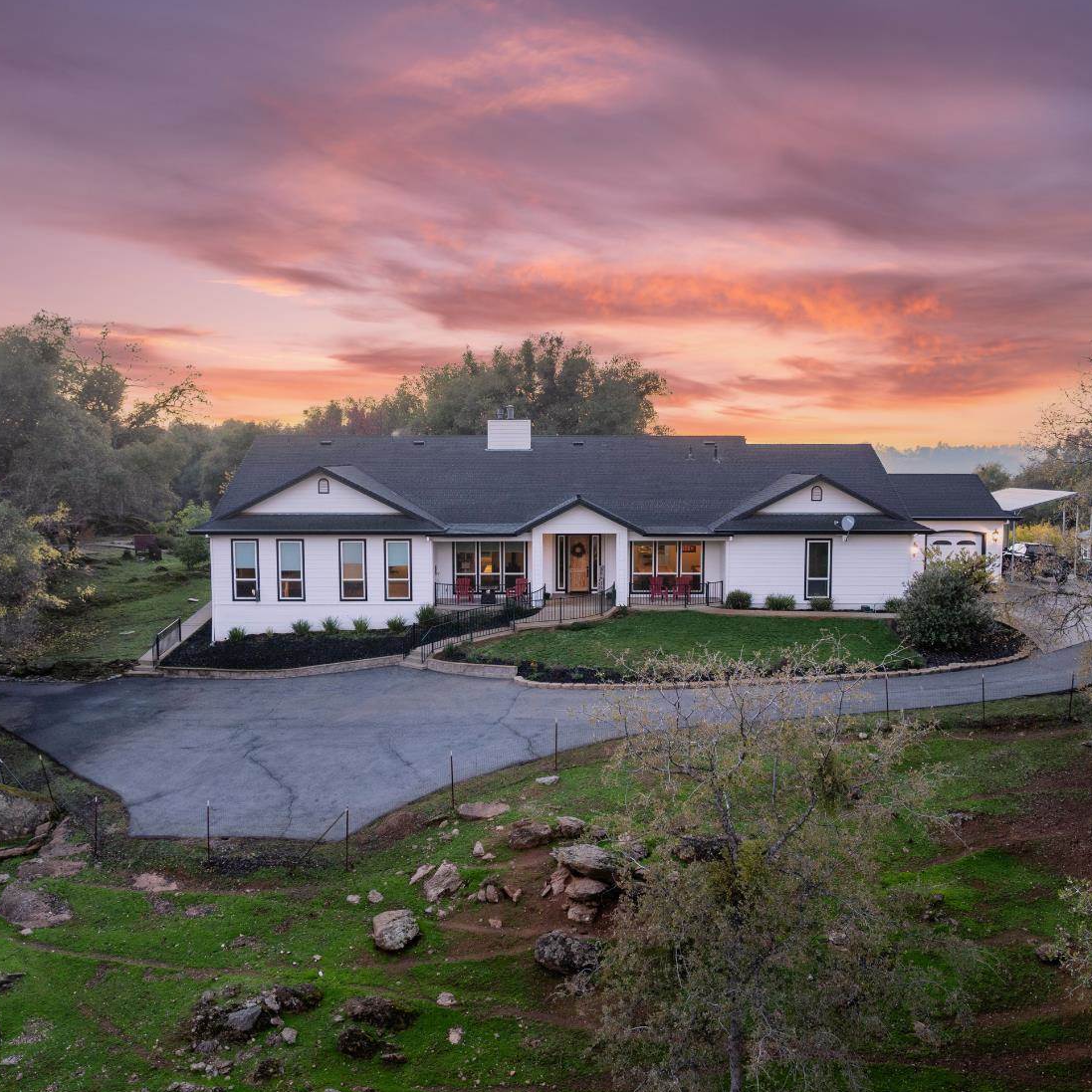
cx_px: 577
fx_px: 1035
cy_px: 555
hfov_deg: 55.6
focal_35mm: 29
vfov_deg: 55.6
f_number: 2.8
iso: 100
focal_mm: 12.29
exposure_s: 1/15
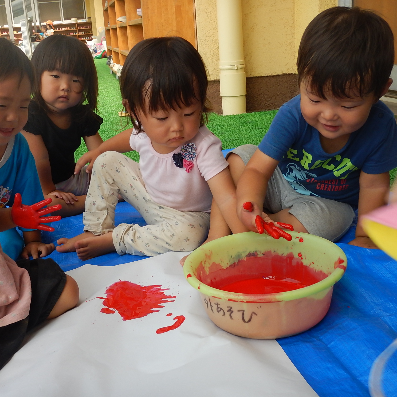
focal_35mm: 44
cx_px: 174
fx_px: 571
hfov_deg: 38.3
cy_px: 198
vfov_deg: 38.3
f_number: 4.2
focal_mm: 6.6
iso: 125
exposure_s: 1/320
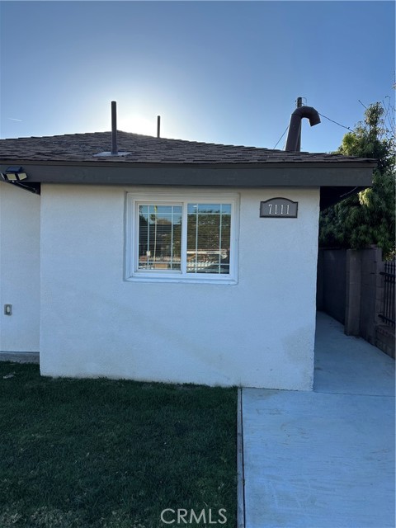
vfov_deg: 71.6
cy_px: 264
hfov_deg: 56.8
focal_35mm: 24
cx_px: 198
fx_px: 366
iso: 80
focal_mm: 6.86
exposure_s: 1/2732
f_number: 1.78
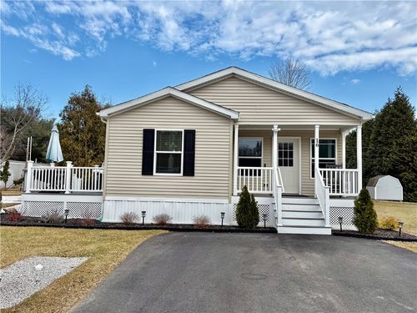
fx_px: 313
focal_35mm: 26
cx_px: 208
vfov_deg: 53.1
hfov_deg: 67.3
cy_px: 156
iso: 50
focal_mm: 5.96
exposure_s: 1/2075
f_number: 1.6
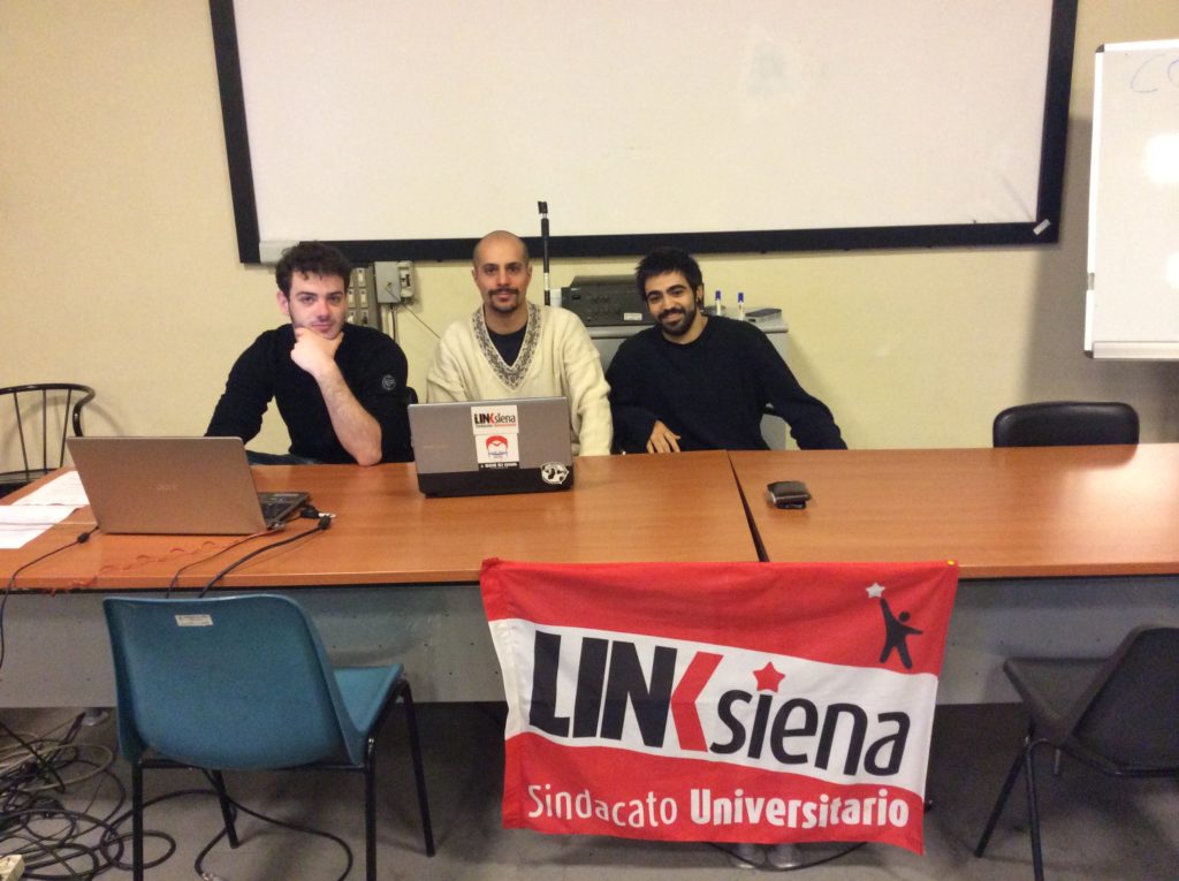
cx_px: 590
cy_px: 440
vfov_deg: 42.8
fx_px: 1122
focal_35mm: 33
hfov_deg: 55.4
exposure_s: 1/17
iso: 320
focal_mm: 3.3
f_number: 2.4
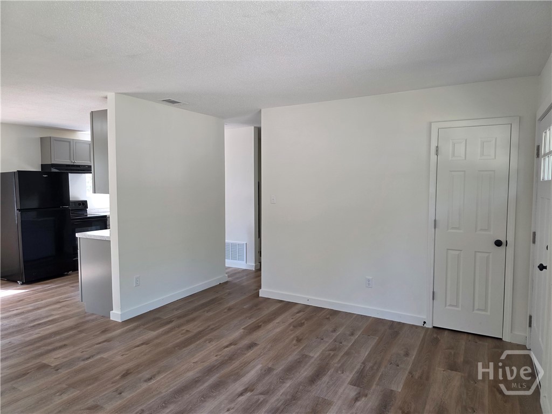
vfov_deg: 58.9
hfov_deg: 73.9
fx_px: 367
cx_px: 276
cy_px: 207
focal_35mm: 23
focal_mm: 6.3
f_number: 1.7
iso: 160
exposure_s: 1/180
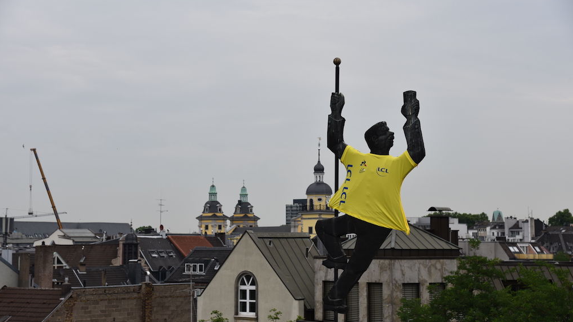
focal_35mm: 70
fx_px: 1063
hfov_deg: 30.2
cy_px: 173
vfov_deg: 17.2
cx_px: 288
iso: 200
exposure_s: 1/800
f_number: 7.1
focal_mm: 66
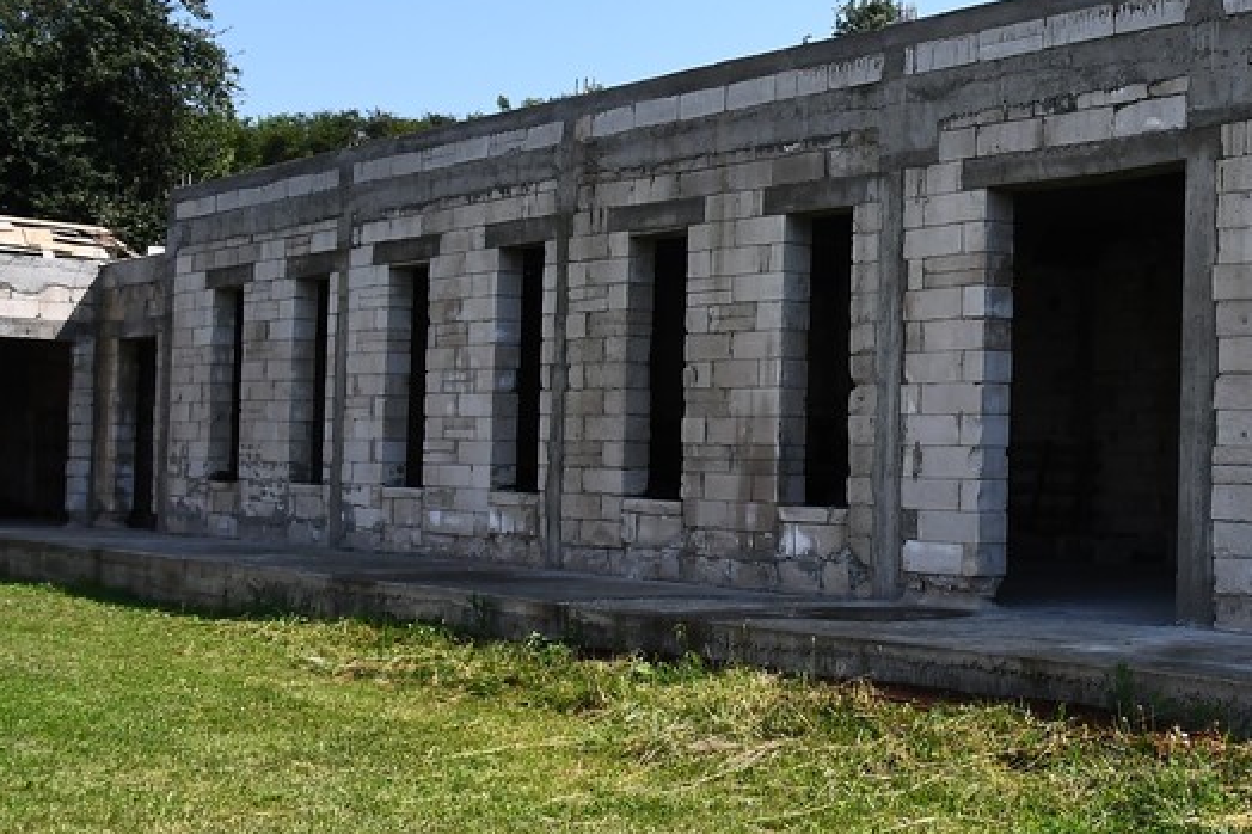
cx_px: 1367
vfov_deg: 24.6
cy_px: 349
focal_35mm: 55
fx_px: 1912
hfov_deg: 32.1
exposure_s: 1/8000
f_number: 4.5
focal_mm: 16
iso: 800
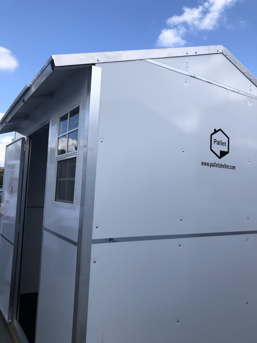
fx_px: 277
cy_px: 172
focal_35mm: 28
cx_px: 128
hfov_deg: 49.7
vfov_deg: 63.4
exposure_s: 1/1675
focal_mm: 4
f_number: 1.8
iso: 20
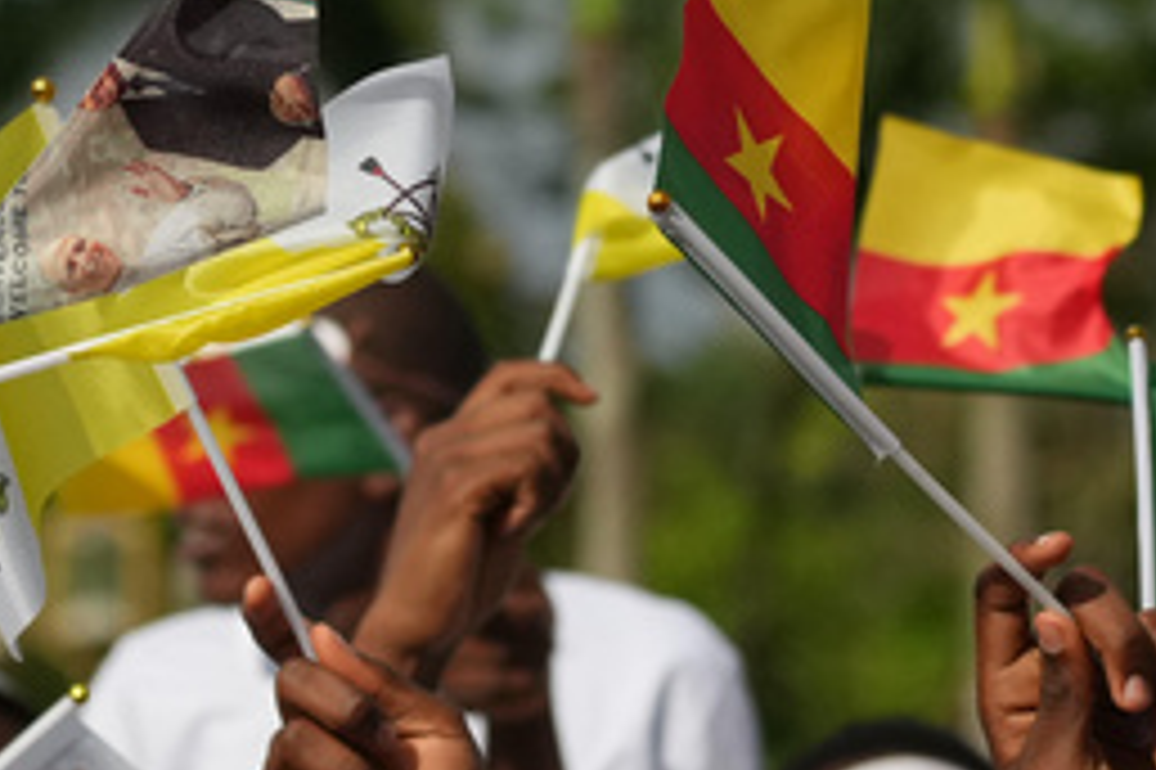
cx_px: 355
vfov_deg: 3.4
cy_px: 910
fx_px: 12772
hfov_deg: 5.2
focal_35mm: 398
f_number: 5.6
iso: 1600
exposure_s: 1/16000
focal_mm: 100
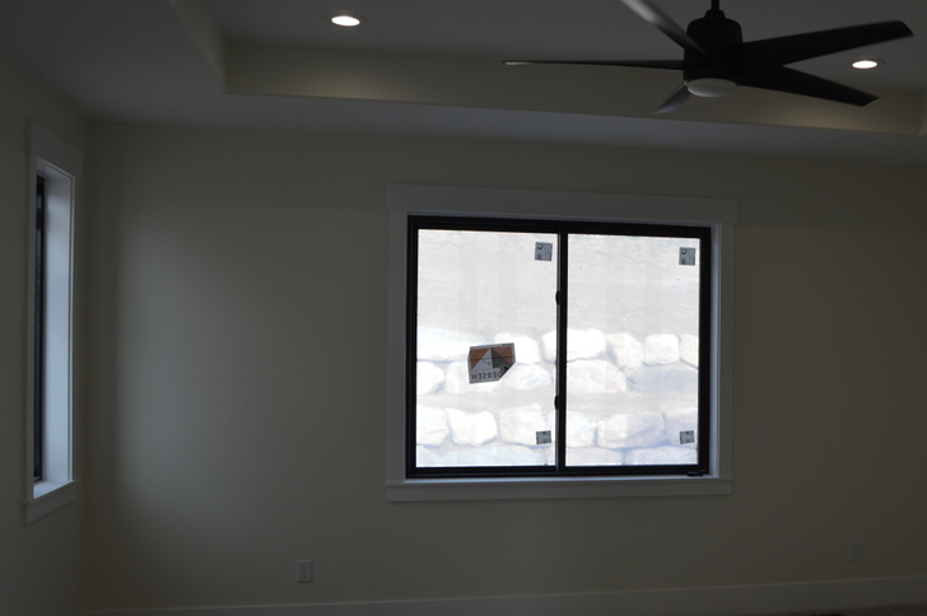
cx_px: 633
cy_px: 346
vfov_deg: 34.9
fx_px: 978
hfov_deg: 49.7
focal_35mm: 38
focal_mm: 18
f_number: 5.6
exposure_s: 1/125
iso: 125
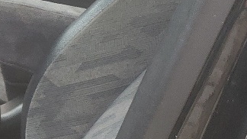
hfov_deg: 13.0
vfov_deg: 8.6
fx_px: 917
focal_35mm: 140
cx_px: -274
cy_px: 121
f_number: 1.5
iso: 50
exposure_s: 1/222
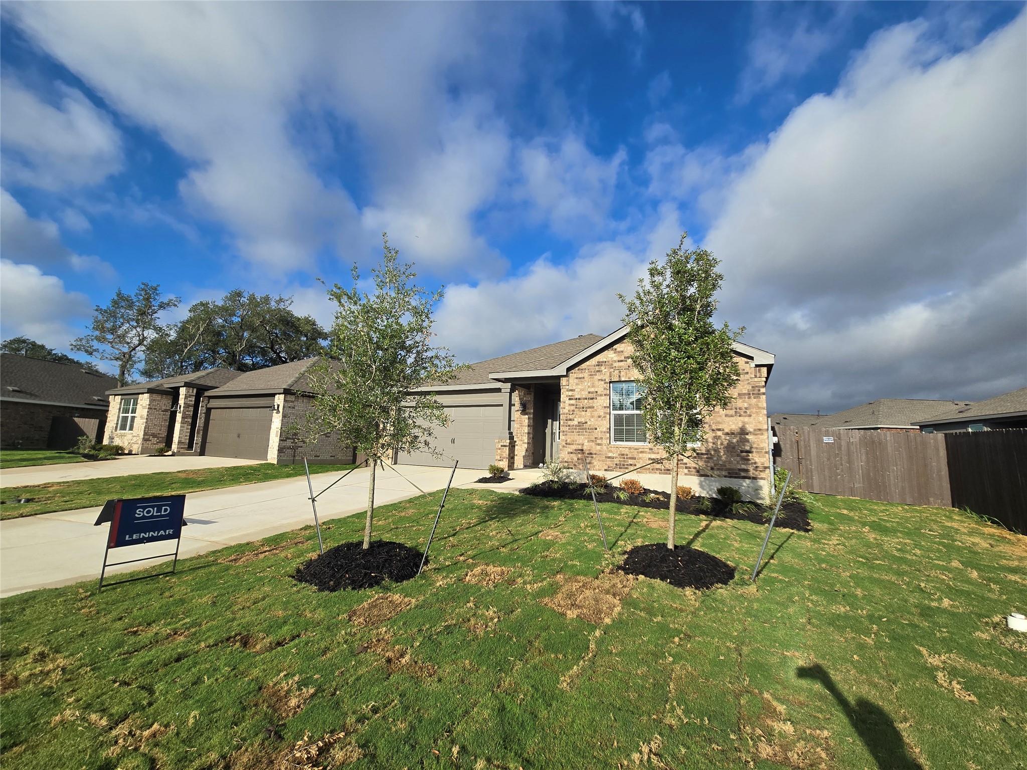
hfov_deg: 106.2
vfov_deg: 89.9
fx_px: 386
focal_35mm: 13
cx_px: 514
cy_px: 385
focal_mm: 2.2
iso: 50
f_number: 2.2
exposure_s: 1/2572
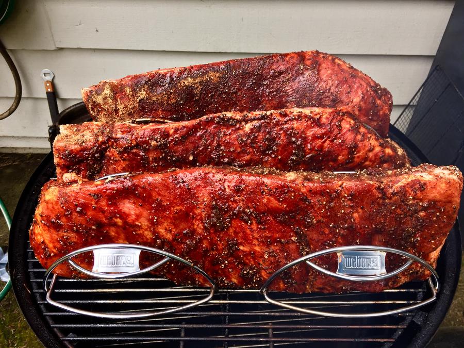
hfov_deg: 61.7
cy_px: 174
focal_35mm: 29
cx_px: 232
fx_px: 389
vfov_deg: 48.2
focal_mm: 4.15
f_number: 2.2
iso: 40
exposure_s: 1/120
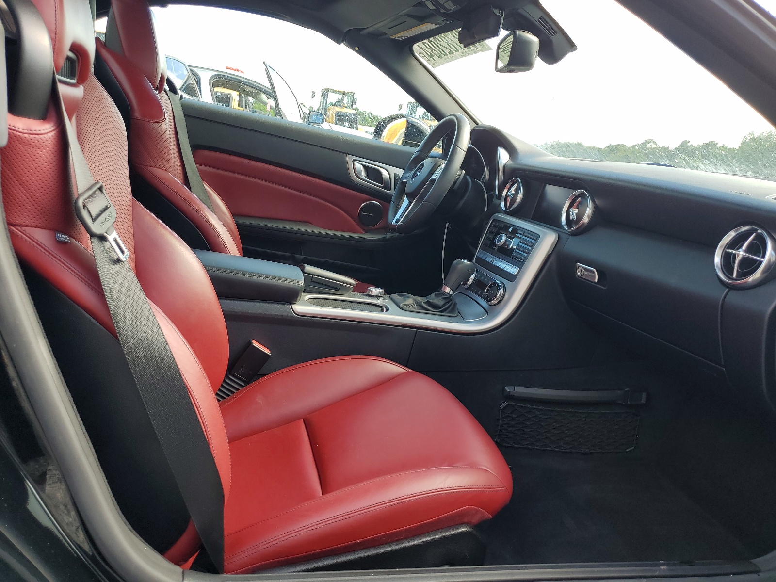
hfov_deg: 67.3
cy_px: 291
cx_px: 388
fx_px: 583
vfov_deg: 53.1
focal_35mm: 26
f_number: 1.5
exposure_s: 1/286
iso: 50
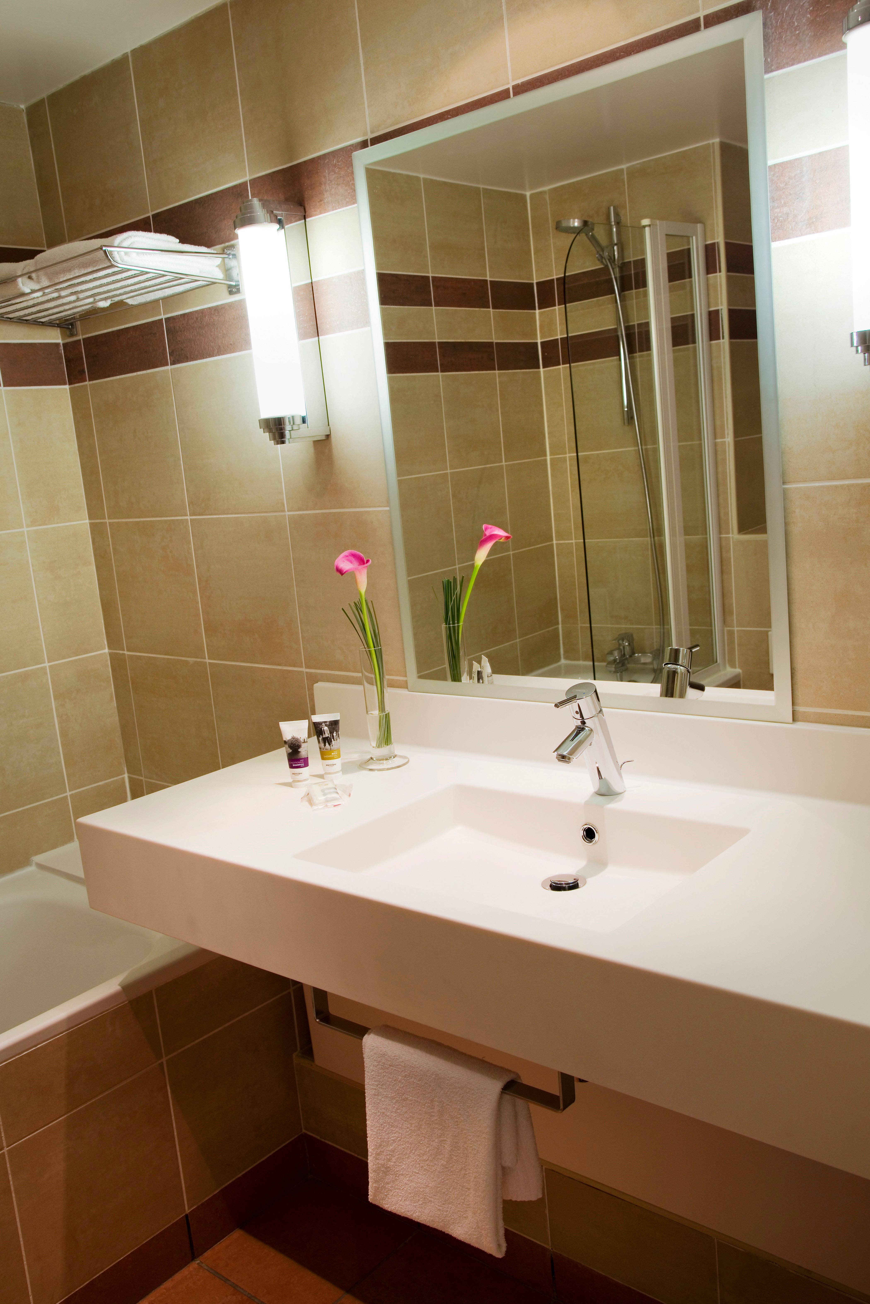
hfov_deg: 43.6
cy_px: 652
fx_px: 1086
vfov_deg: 61.9
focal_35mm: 30
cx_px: 435
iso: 200
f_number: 8
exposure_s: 1/4
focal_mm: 30
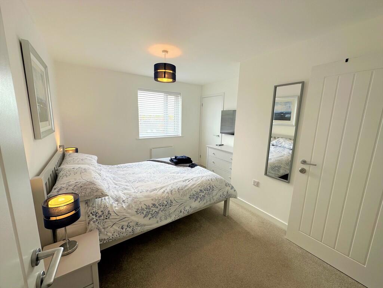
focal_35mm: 14
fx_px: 155
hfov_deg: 102.1
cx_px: 192
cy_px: 144
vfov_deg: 85.7
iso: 40
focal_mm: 2.22
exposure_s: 1/141
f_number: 2.2
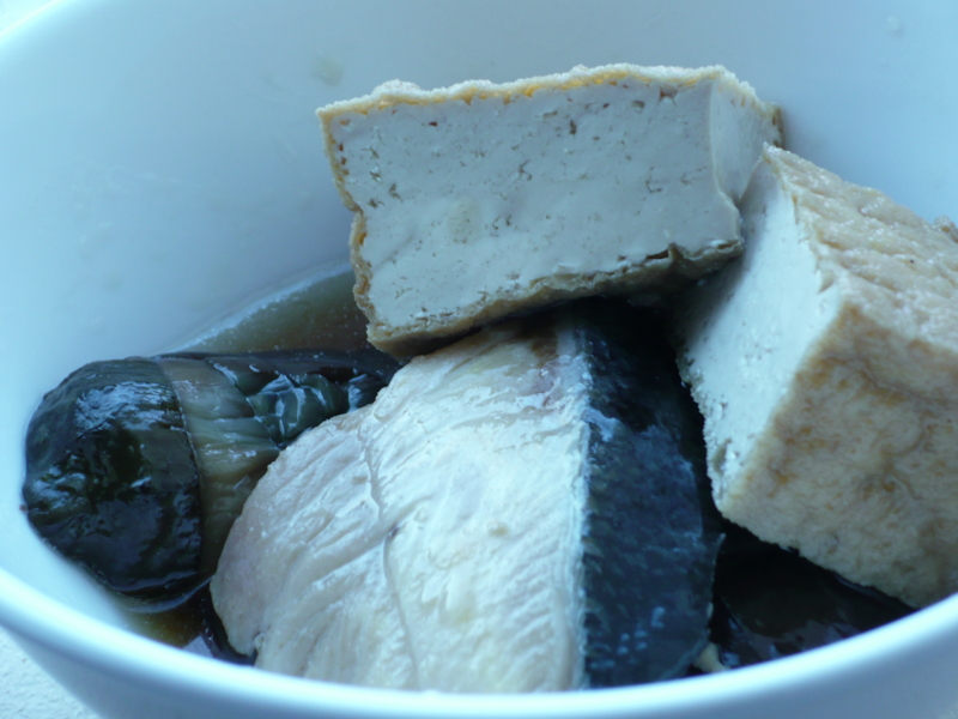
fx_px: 2906
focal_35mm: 105
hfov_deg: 18.7
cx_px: 479
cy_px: 360
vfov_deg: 14.1
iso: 125
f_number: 5
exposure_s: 1/30
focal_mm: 17.4
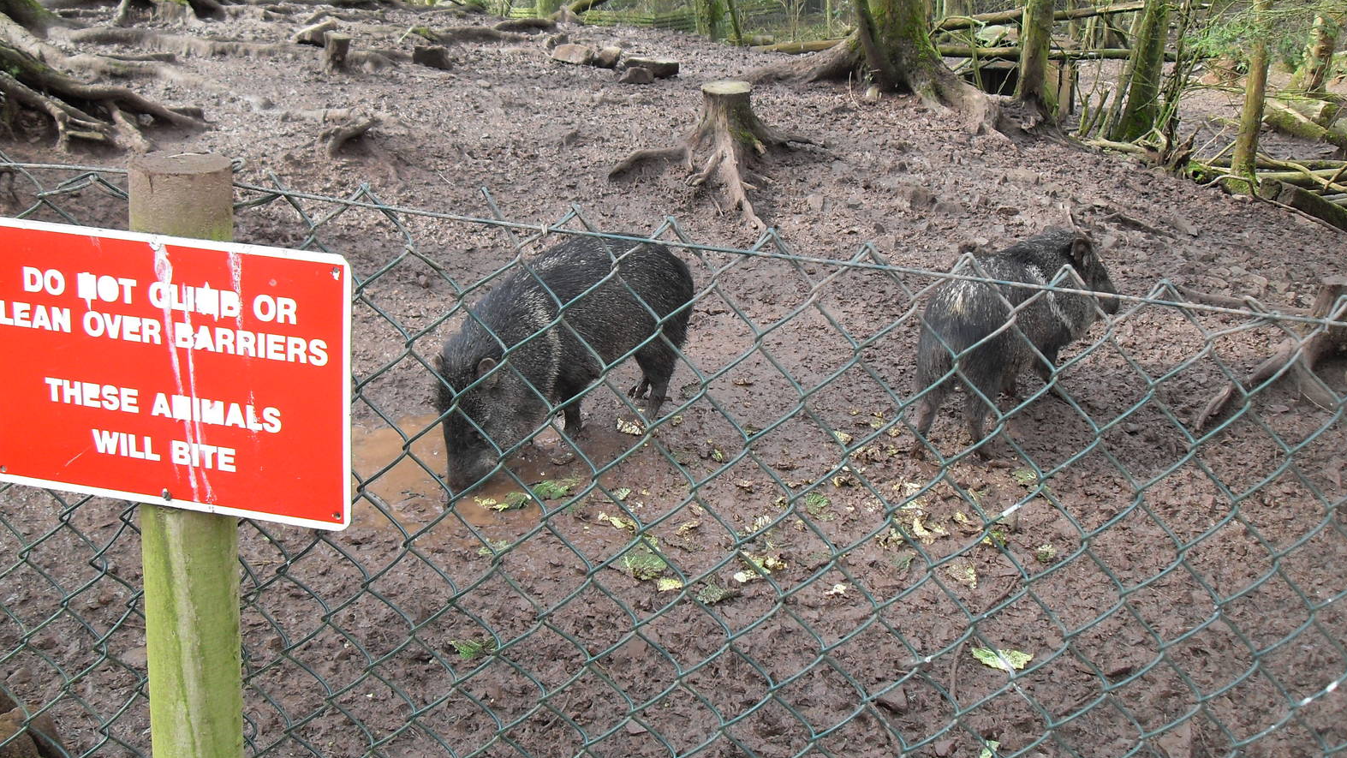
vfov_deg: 28.9
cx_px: 671
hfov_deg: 49.4
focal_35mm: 41
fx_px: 1464
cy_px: 301
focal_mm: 6.3
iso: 80
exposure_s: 1/90
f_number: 2.8
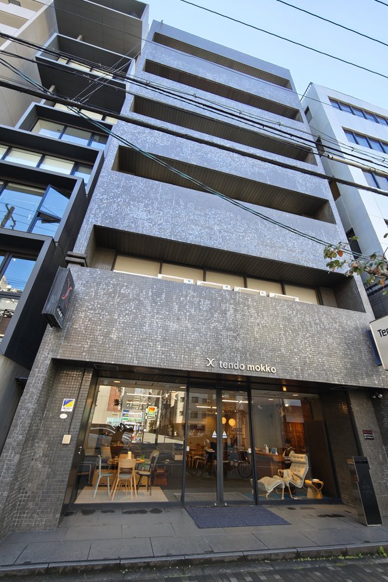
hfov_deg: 77.3
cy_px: 287
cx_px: 195
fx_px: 243
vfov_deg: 100.4
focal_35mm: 15
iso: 320
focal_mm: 2.13
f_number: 2.2
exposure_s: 1/100
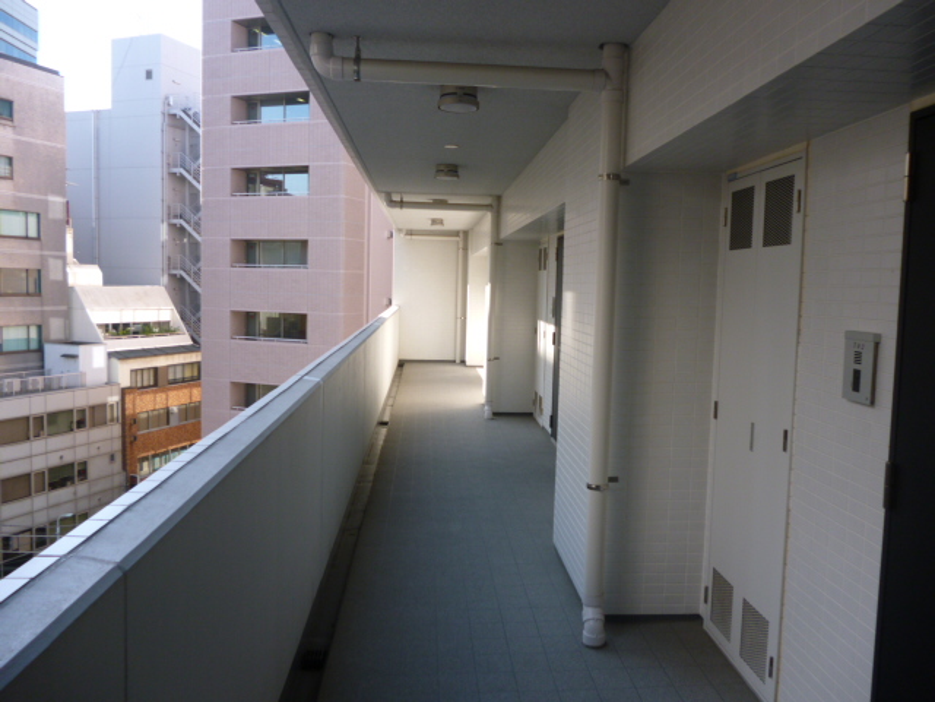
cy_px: 351
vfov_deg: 49.7
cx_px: 468
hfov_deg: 63.4
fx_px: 756
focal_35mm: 28
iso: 100
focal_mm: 5
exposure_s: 1/160
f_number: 3.1
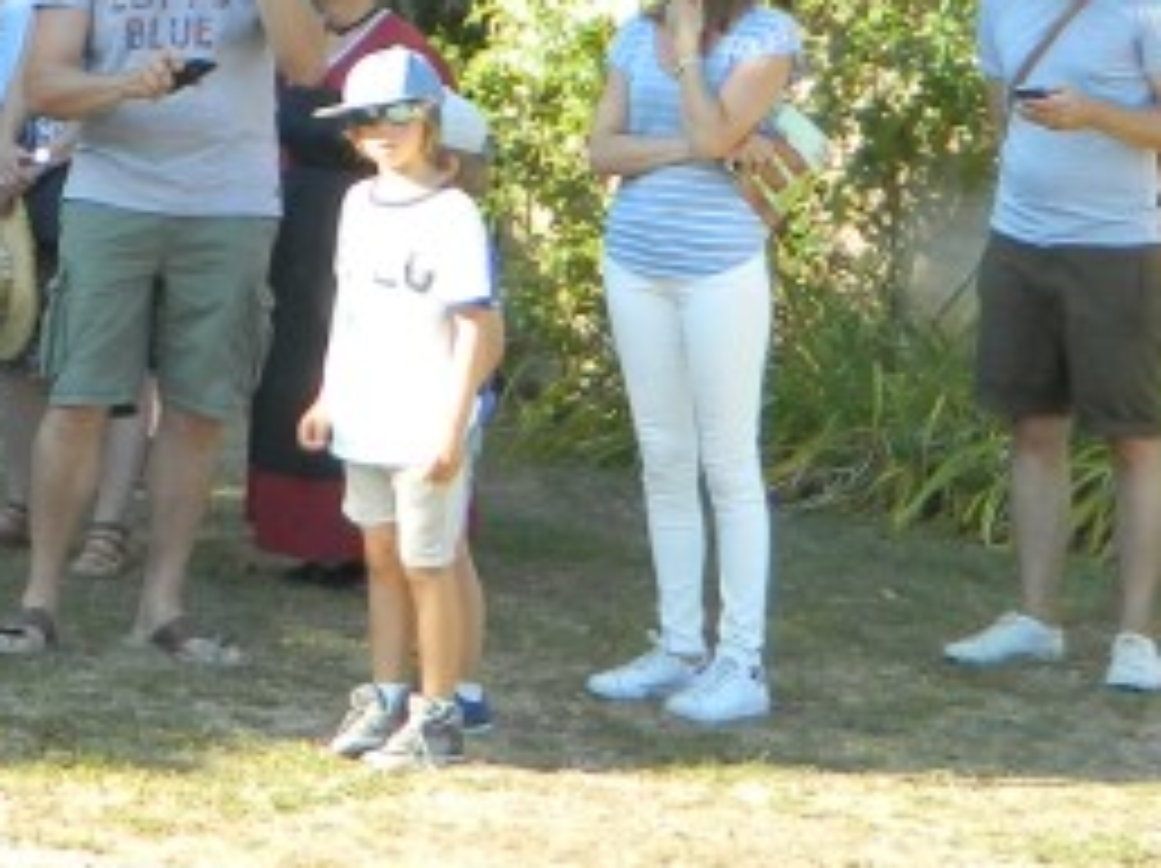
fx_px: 4658
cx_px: -639
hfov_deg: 13.3
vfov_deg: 10.5
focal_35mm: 139
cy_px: -135
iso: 80
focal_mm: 6.2
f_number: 3.3
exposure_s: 1/160
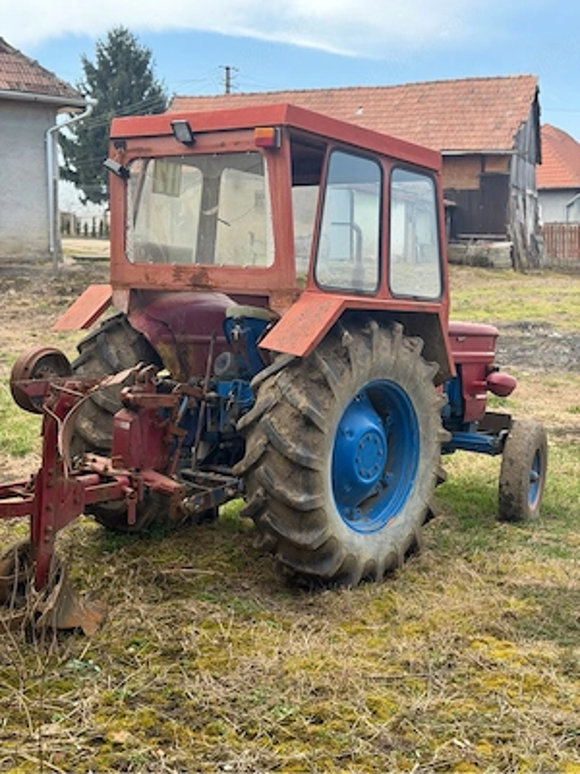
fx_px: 1072
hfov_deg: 30.3
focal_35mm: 48
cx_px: 290
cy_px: 387
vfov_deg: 39.7
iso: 100
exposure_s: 1/1242
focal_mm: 6.76
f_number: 1.78
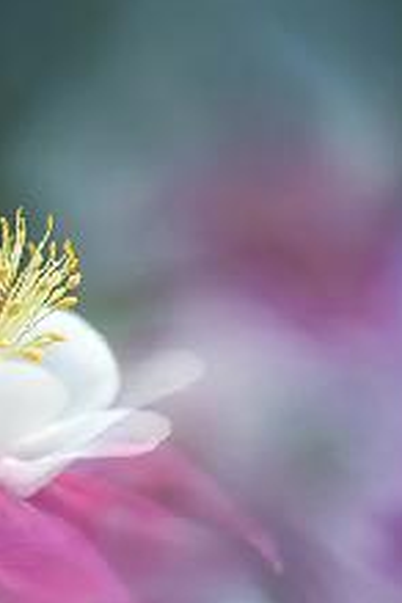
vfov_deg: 7.8
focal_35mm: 264
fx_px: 4422
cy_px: 526
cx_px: -72
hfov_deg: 5.2
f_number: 3.2
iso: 250
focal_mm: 105
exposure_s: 1/640
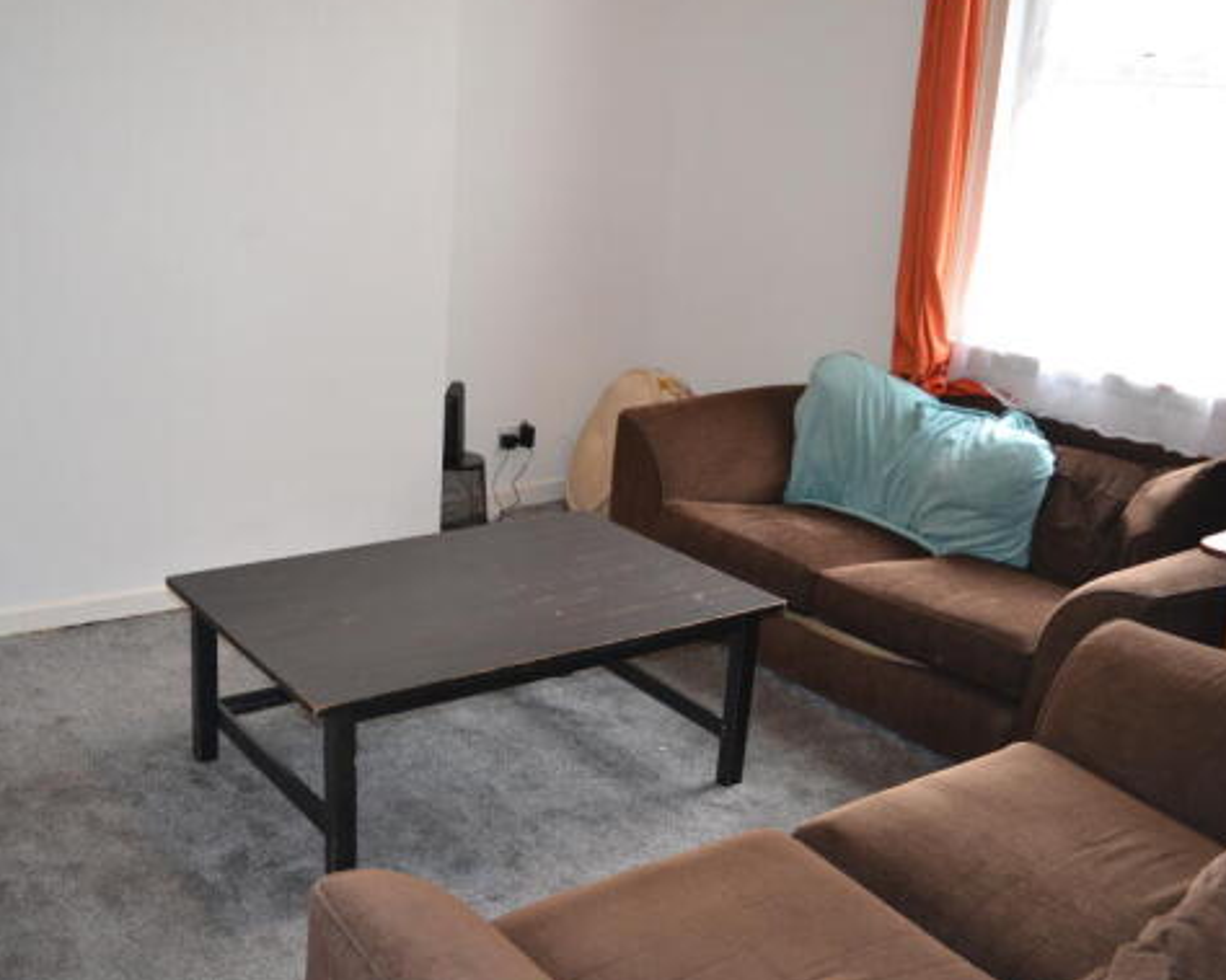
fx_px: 1270
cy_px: 549
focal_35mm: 35
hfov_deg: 50.8
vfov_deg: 42.1
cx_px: 431
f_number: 3.5
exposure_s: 1/60
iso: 640
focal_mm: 18
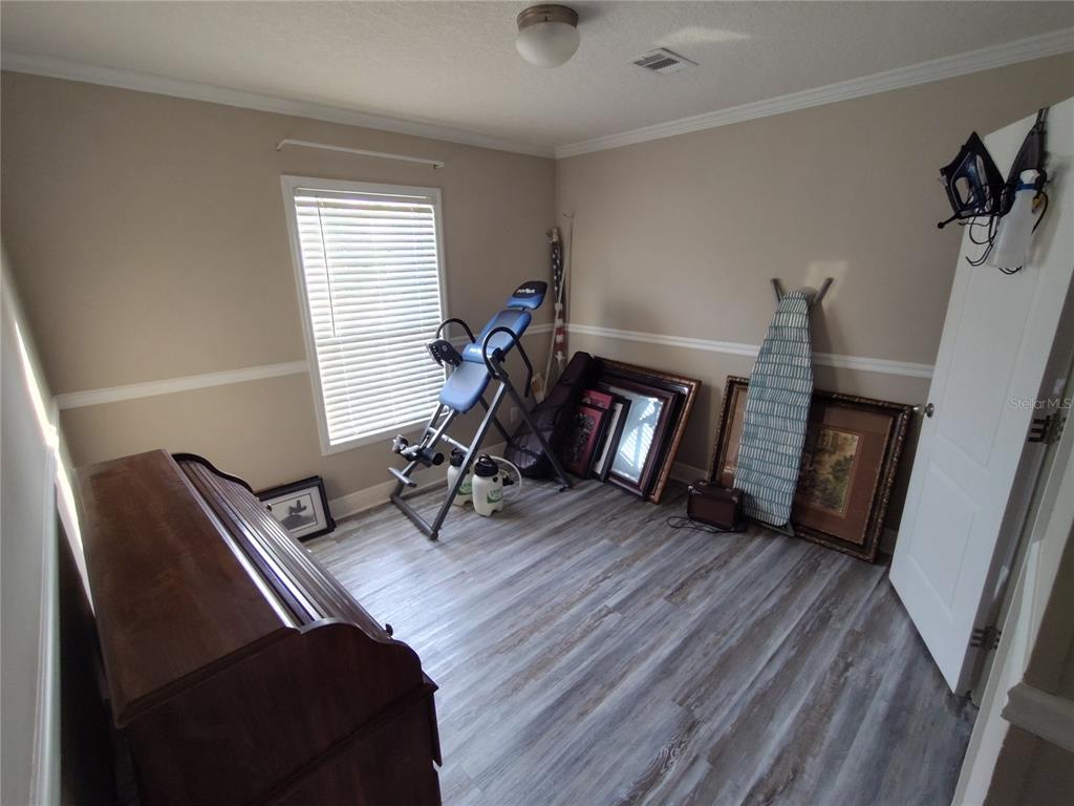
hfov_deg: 94.5
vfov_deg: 78.1
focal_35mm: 16
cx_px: 537
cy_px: 403
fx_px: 496
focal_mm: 1.66
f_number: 2.2
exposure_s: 1/40
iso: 338
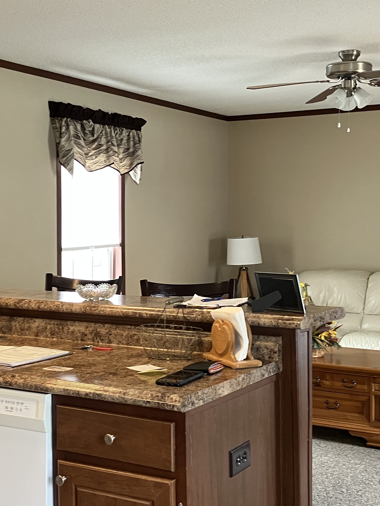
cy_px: 257
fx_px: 790
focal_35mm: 54
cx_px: 187
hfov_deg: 27.0
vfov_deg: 35.5
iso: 160
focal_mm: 3.99
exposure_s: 1/60
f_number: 1.8
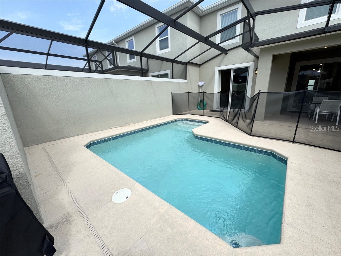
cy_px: 128
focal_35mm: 14
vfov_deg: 85.7
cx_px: 170
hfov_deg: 102.1
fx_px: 138
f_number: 2.2
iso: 40
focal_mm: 2.22
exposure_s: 1/868
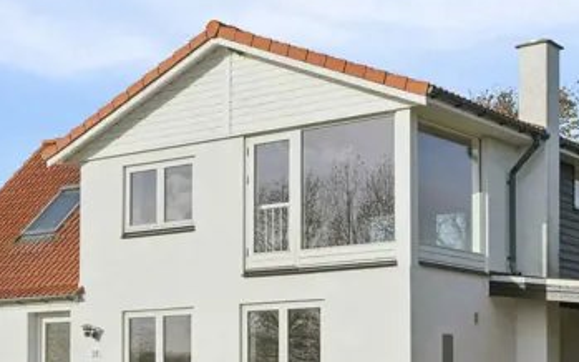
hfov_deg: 29.0
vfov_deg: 18.3
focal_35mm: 71
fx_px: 1118
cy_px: 259
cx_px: 325
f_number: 4
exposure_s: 1/4000
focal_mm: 27
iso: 200
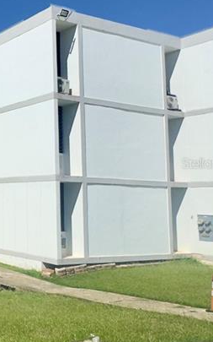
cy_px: 163
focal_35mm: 44
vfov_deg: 45.3
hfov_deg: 22.0
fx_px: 409
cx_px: -137
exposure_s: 1/3906
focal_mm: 2.22
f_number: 2.2
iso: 40
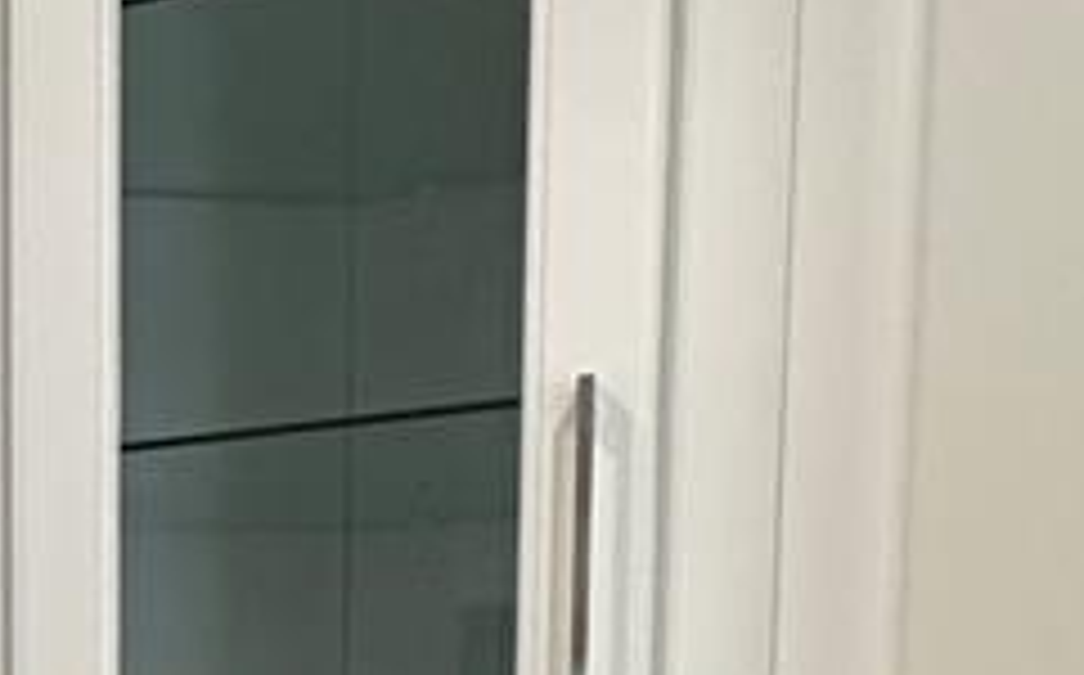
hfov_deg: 22.1
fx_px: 2184
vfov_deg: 15.9
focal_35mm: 74
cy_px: 1058
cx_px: -625
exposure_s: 1/120
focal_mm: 2.22
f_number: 2.2
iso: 320
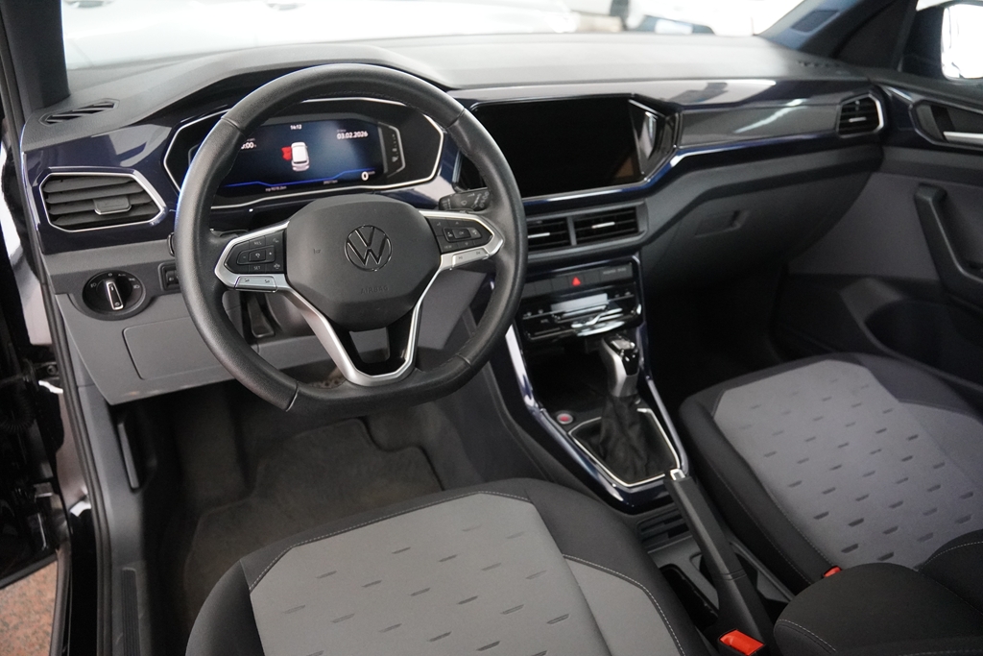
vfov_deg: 50.4
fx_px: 696
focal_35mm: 26
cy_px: 328
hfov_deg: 70.4
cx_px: 492
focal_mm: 17
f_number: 2.8
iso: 5000
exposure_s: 1/160
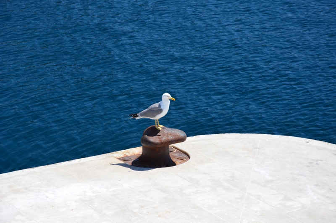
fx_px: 1467
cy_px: 112
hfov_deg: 13.1
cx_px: 168
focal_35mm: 158
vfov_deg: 8.7
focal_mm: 105
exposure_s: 1/125
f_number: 11
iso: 200
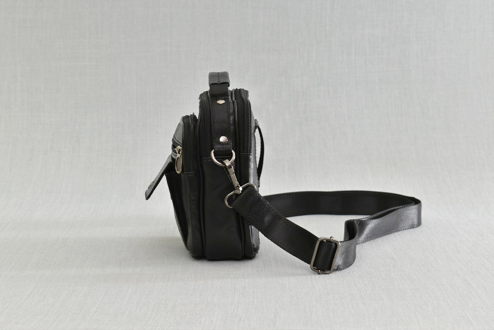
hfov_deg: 26.0
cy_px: 165
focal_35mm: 78
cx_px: 247
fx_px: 1071
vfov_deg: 17.5
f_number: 7.1
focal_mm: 52
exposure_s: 1/1.3
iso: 100
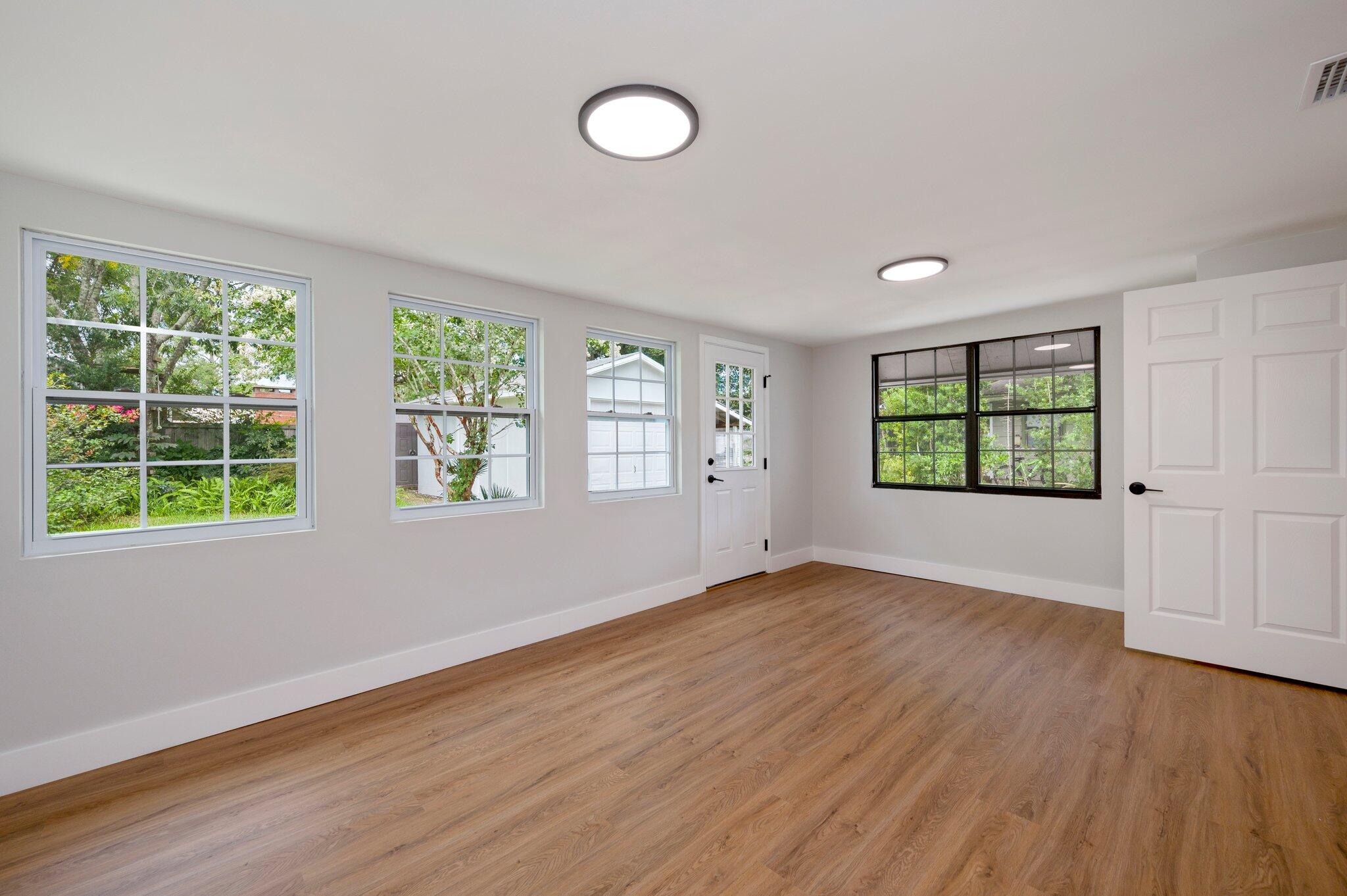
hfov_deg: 104.3
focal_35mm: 14
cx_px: 674
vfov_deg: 81.1
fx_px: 523
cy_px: 448
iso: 200
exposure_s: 1/20
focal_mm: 14
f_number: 9
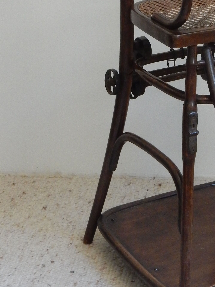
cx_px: 201
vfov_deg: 19.0
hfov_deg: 14.2
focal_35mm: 103
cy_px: 73
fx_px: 853
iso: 400
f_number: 4.2
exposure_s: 1/40
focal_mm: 7.6
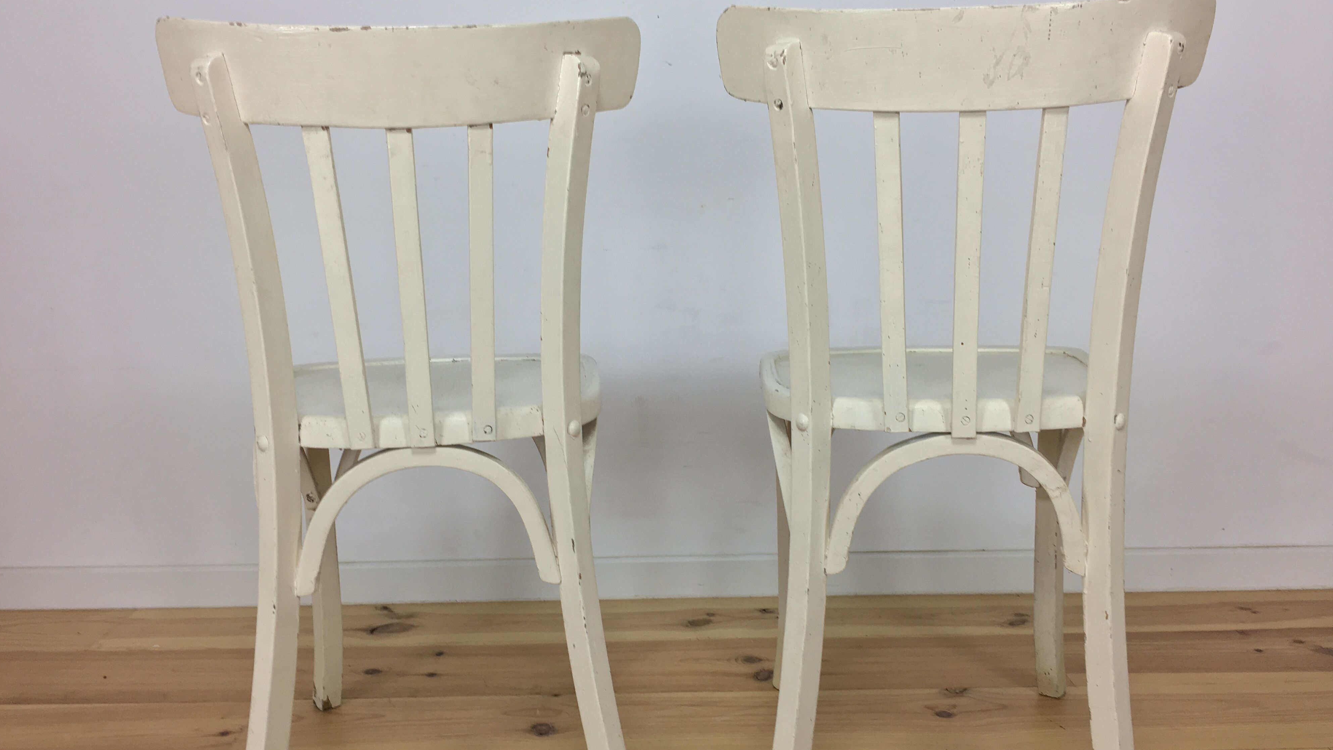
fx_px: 1131
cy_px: 403
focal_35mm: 32
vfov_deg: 36.7
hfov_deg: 61.0
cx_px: 665
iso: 32
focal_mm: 4.15
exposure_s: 1/33
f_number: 2.2
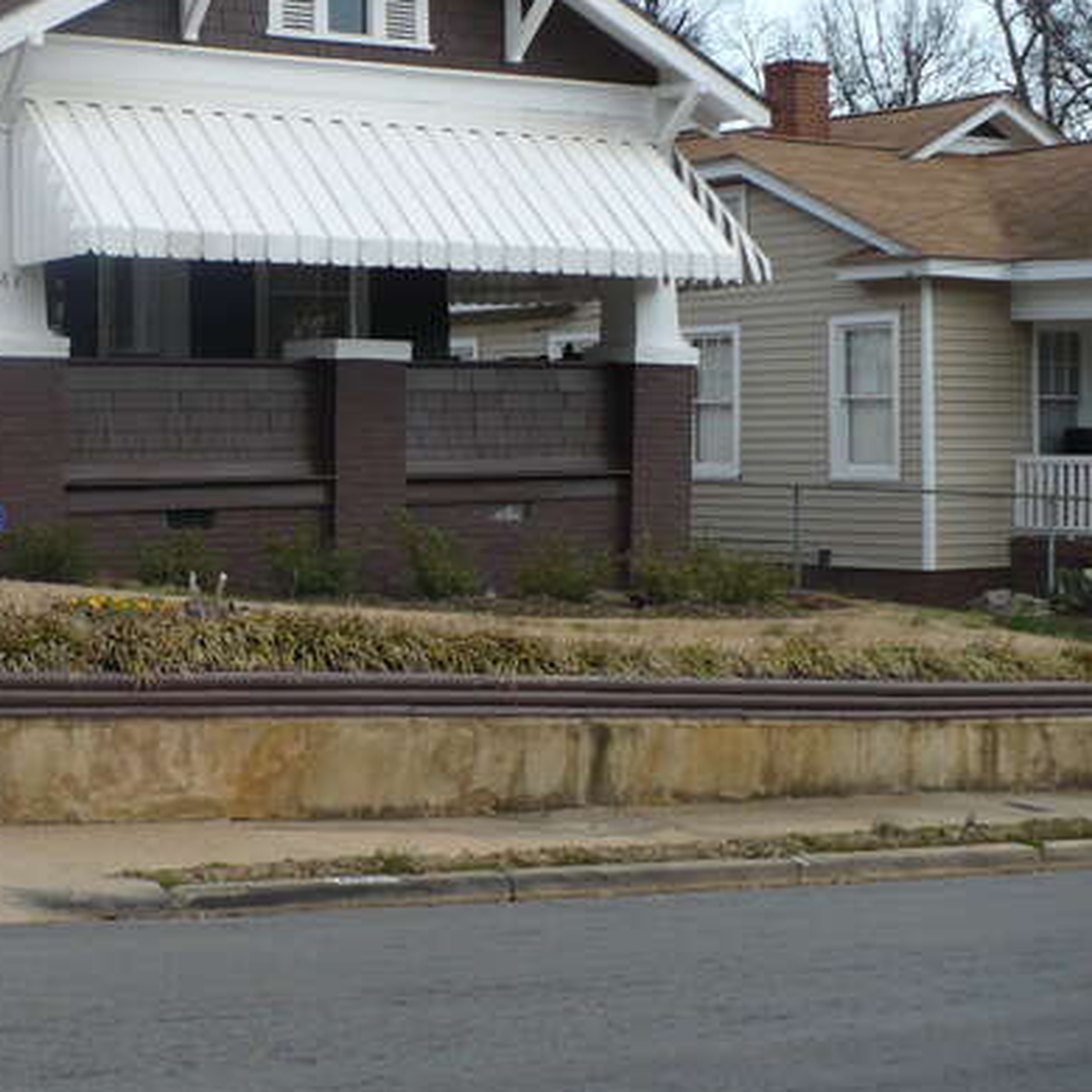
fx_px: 2391
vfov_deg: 25.7
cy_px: 426
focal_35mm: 67
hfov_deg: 24.6
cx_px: 25
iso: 100
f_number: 2.8
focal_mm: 6.1
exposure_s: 1/800
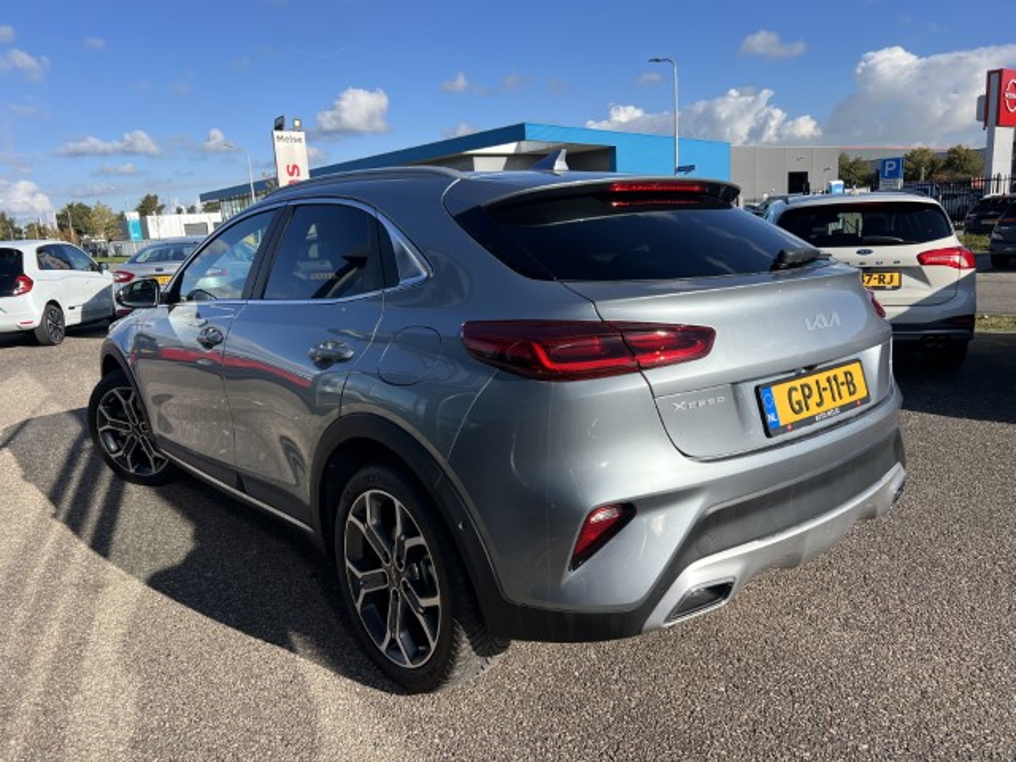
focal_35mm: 26
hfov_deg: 67.3
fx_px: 763
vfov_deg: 53.1
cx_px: 508
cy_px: 381
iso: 50
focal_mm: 5.7
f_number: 1.5
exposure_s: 1/3257
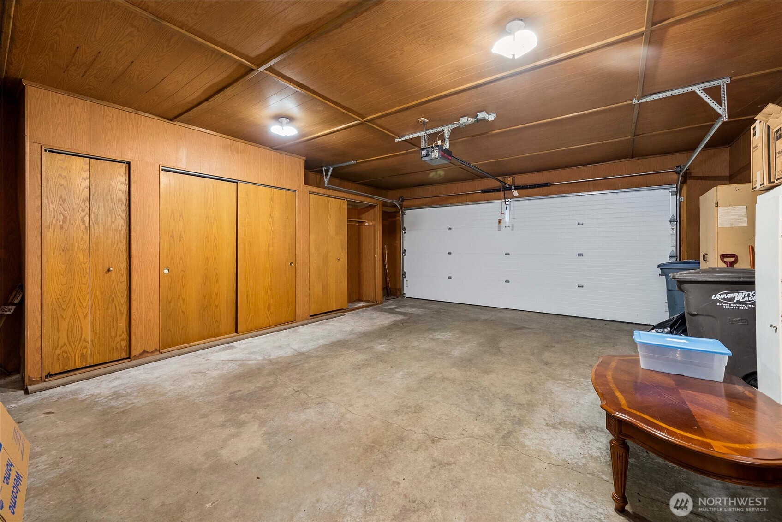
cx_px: 391
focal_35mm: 13
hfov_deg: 108.3
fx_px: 283
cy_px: 261
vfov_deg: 85.5
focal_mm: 13
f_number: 7.1
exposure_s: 1/60
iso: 400
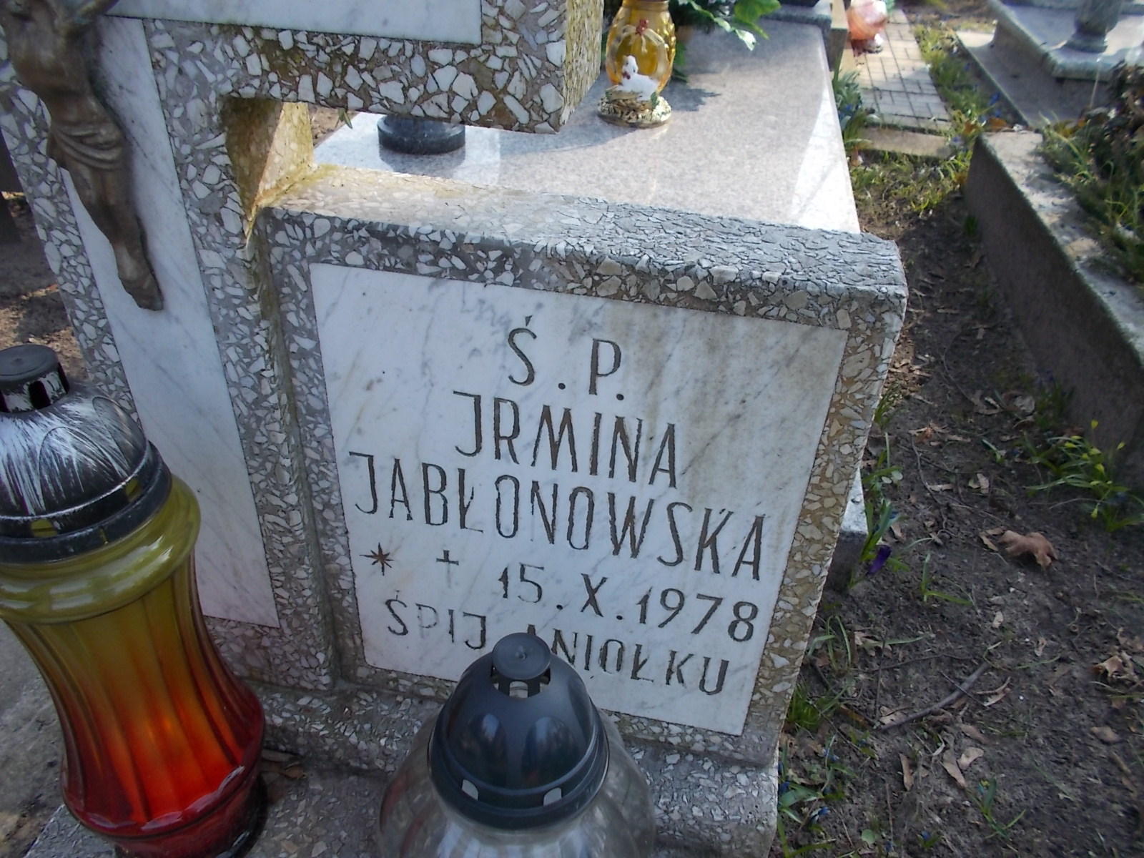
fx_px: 859
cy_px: 429
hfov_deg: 67.3
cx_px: 572
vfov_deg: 53.1
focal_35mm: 26
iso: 80
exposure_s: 1/320
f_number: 3.2
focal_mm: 4.6
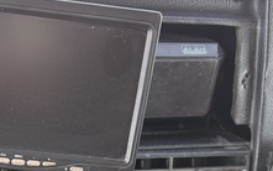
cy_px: 250
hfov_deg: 28.9
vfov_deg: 17.2
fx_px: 513
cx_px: 42
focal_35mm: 69
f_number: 1.78
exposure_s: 1/121
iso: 200
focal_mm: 6.76
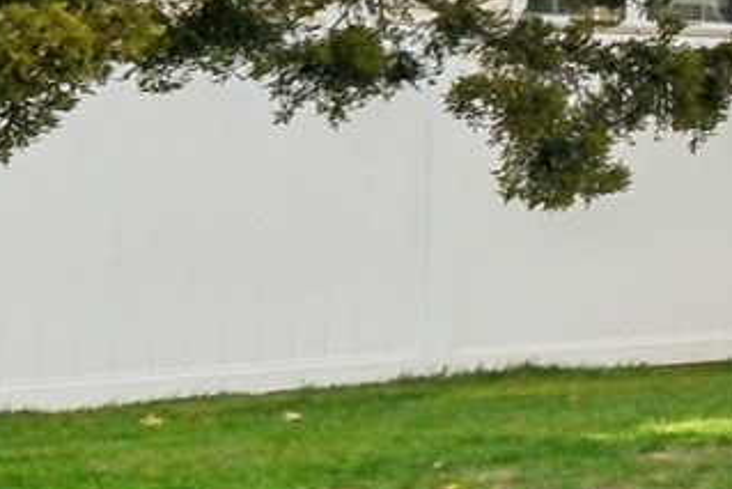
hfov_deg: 11.4
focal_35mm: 122
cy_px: -444
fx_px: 2482
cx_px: 2104
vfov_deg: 10.5
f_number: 5.6
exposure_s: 1/1000
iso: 320
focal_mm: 12.6
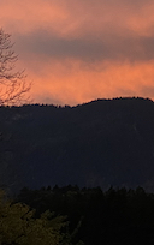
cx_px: 192
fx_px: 1446
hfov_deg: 6.1
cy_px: -4
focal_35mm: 216
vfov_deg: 9.6
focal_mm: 6
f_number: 2
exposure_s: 1/121
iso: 125
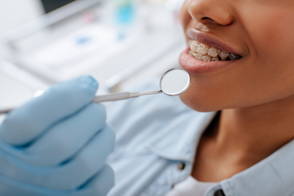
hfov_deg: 54.4
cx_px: 147
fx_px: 286
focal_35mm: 35
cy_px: 98
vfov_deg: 37.9
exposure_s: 1/200
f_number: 3.2
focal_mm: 35
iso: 100
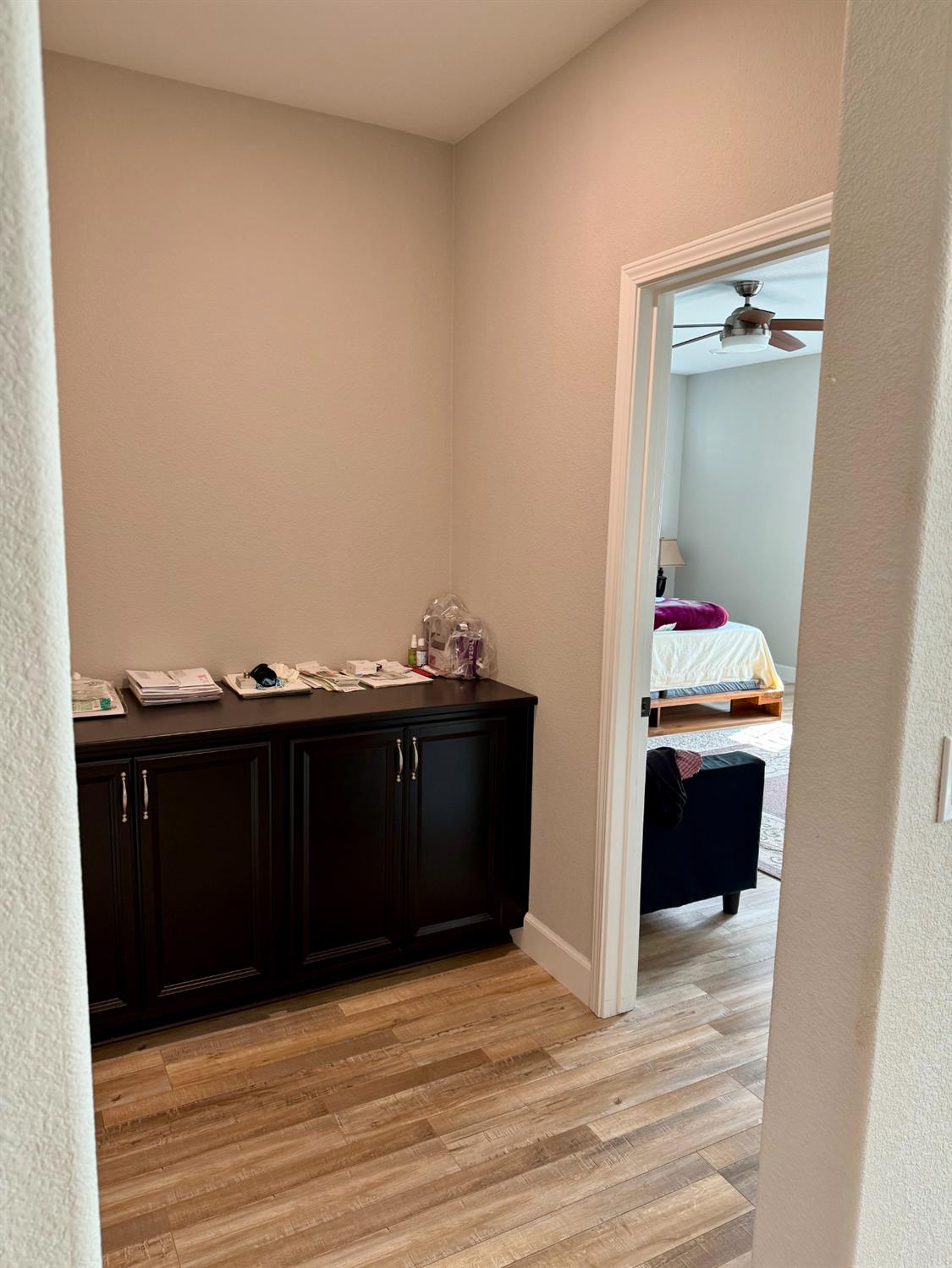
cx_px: 476
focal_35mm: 24
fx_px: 880
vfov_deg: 71.6
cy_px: 634
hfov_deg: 56.8
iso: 160
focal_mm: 6.76
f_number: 1.78
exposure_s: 1/60
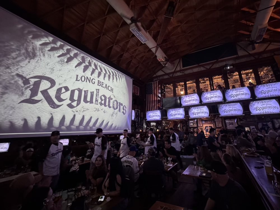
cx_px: 140
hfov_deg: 102.1
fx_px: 113
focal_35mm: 14
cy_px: 105
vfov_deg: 85.7
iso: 800
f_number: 2.2
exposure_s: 1/60
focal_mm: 2.22
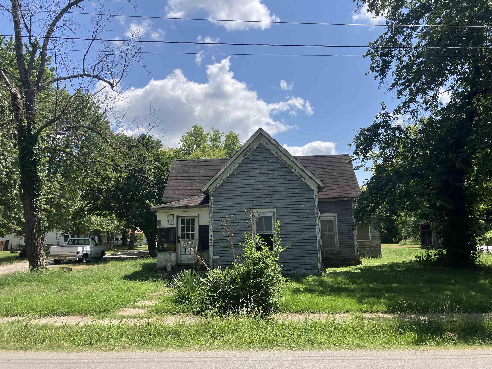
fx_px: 398
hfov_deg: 63.4
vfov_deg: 49.7
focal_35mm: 28
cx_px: 246
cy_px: 184
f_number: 1.8
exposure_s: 1/2024
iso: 32
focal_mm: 3.99
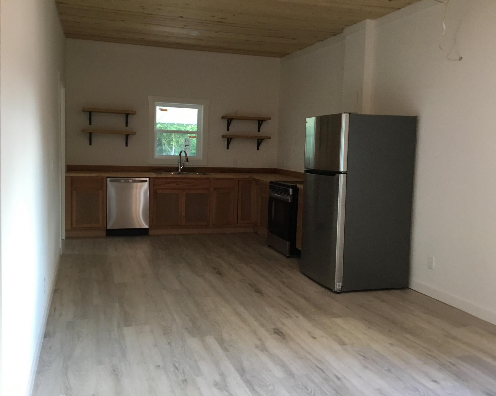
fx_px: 484
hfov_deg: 54.2
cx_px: 234
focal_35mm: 33
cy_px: 197
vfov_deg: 44.5
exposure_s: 1/30
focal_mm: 3.3
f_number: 2.4
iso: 80
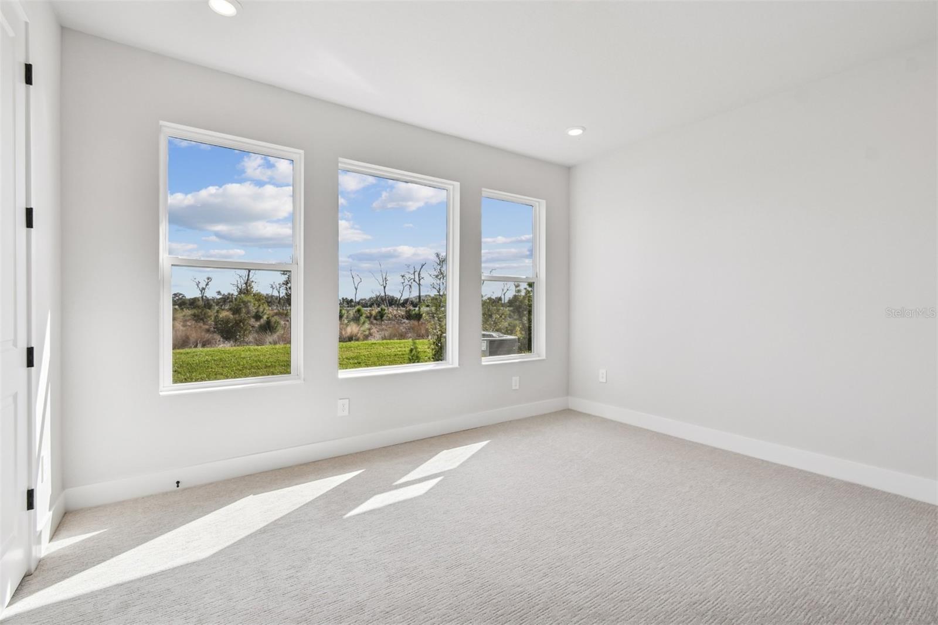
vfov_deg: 77.3
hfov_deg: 100.4
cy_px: 312
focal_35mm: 15
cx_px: 469
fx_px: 391
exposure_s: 1/500
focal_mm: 10
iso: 100
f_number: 7.1
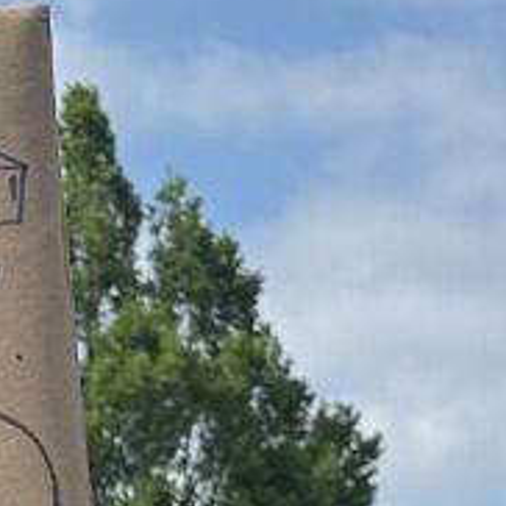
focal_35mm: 194
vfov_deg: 8.9
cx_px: -382
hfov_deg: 8.7
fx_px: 3208
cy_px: 577
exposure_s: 1/6623
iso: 80
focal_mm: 6.86
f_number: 1.78
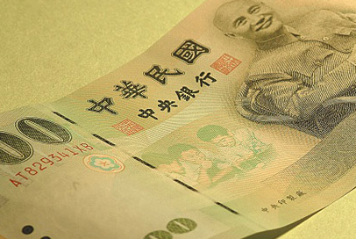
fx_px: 3070
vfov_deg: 4.4
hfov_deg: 6.6
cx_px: 207
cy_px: 120
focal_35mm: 310
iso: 100
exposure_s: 1/125
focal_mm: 105
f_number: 11
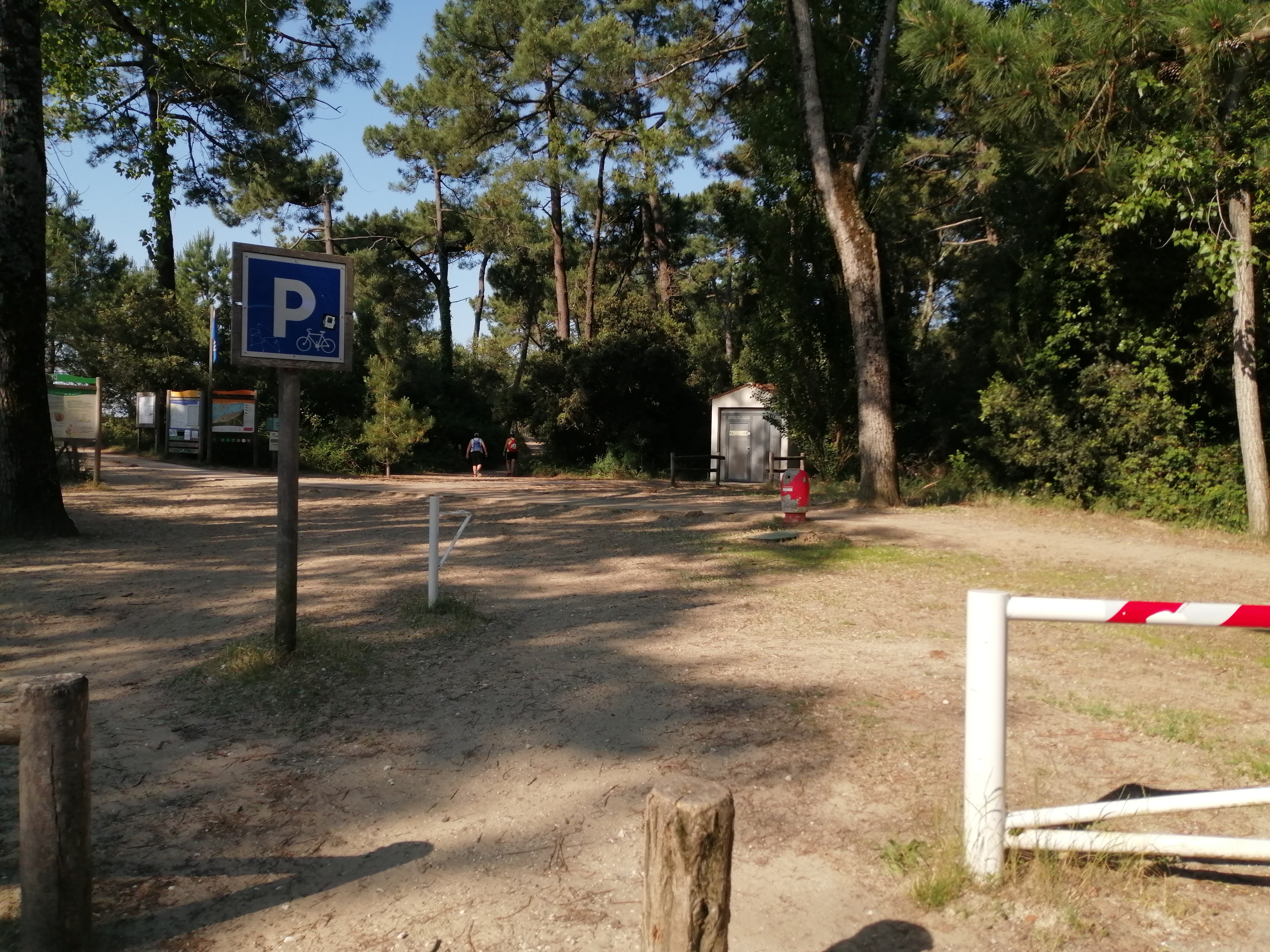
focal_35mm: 26
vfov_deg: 53.1
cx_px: 635
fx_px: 954
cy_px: 476
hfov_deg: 67.3
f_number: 1.8
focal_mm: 3.62
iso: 50
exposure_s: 1/1346
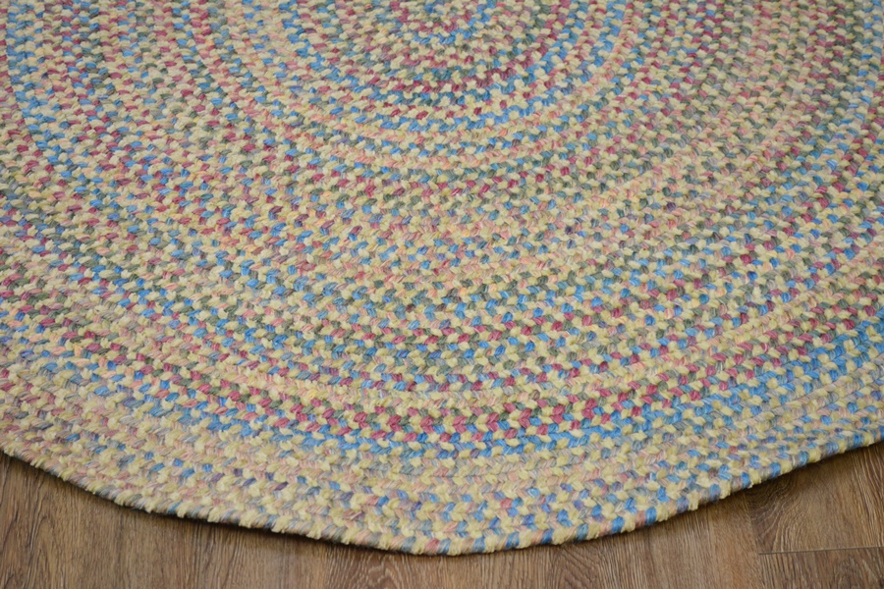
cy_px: 294
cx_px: 442
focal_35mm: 75
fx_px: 1842
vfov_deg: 18.2
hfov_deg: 27.0
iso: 500
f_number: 5.6
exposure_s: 1/60
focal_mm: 50
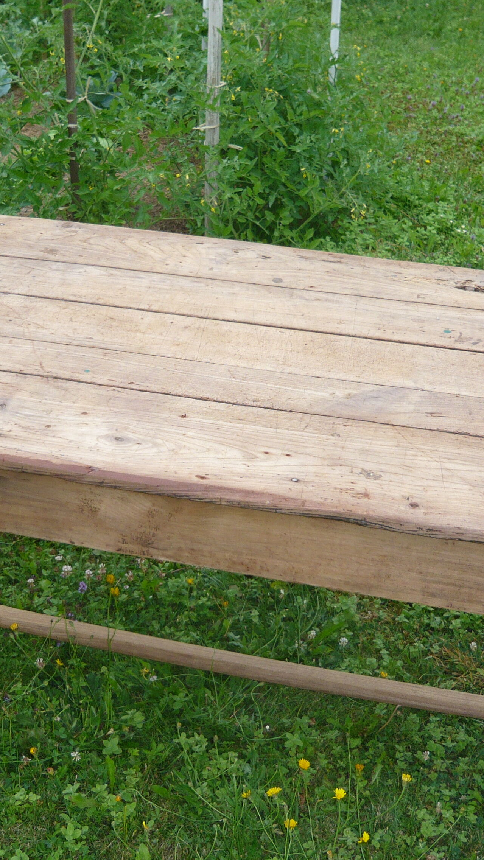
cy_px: 425
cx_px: 199
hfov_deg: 22.6
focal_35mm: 53
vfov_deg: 39.2
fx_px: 1209
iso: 100
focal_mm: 5.8
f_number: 3.1
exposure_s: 1/250
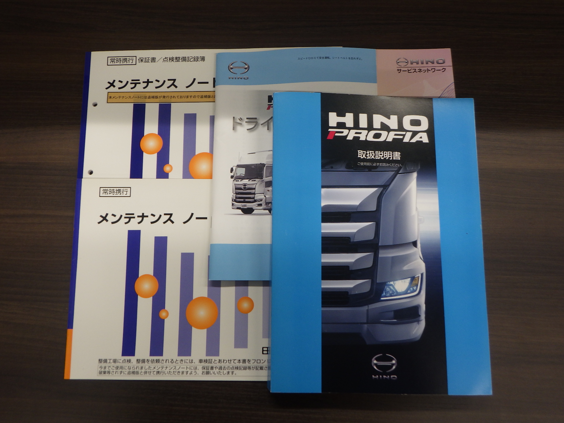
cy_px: 212
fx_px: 456
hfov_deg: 63.4
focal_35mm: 28
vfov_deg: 49.7
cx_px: 282
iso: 125
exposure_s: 1/45
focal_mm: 5
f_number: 3.5
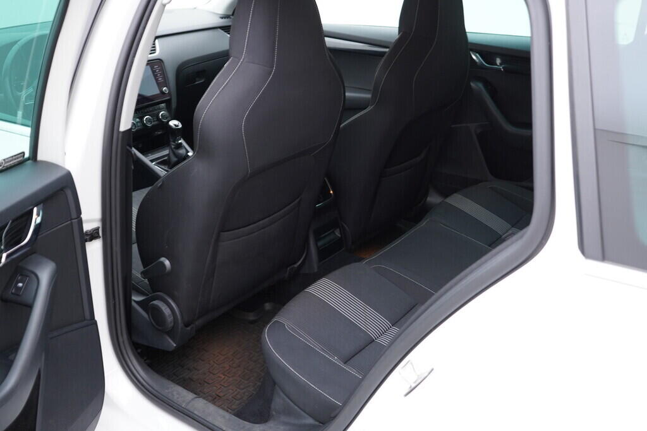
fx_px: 647
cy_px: 216
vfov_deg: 36.9
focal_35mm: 36
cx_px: 324
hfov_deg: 53.1
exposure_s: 1/40
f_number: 2.8
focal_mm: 24
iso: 250
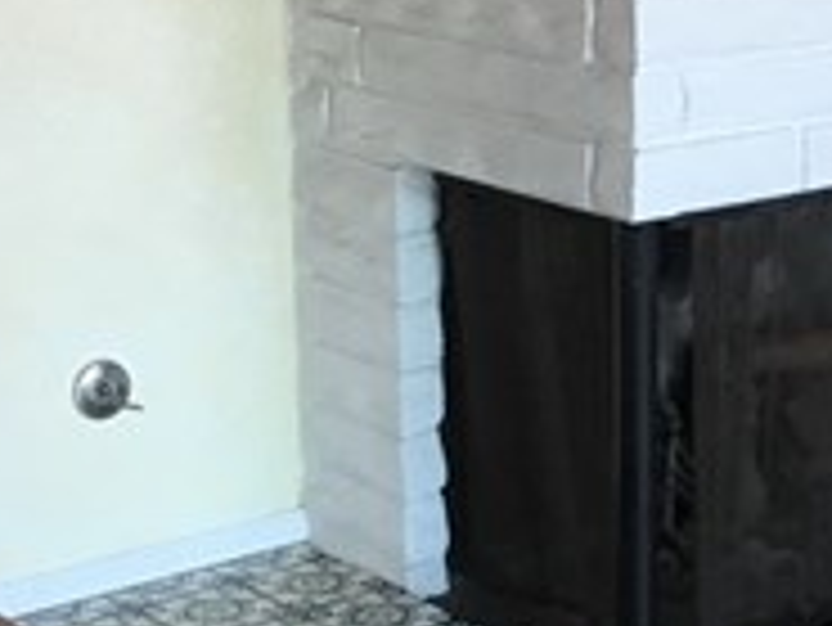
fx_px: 2573
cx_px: 648
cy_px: 257
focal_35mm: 107
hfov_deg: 18.2
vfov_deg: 13.8
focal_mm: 3.3
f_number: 2.4
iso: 32
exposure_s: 1/30
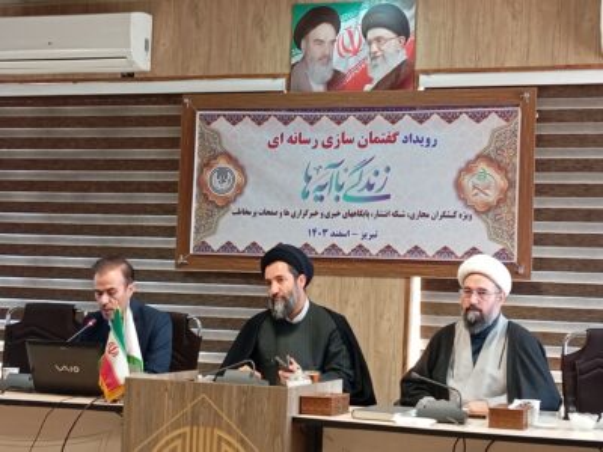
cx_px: 302
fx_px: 1185
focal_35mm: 68
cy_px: 226
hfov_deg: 28.6
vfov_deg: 21.6
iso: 1137
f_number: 1.8
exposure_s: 1/33.3
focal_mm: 4.22
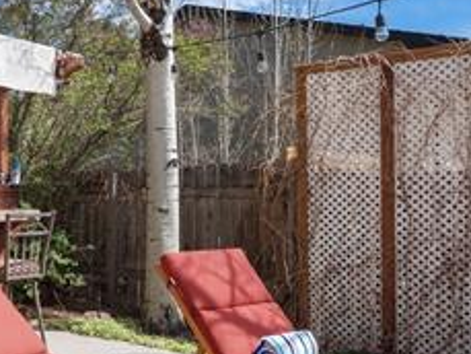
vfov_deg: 33.5
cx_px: 19
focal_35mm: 43
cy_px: 214
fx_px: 585
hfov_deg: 39.5
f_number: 11
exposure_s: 1/80
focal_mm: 16
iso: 320
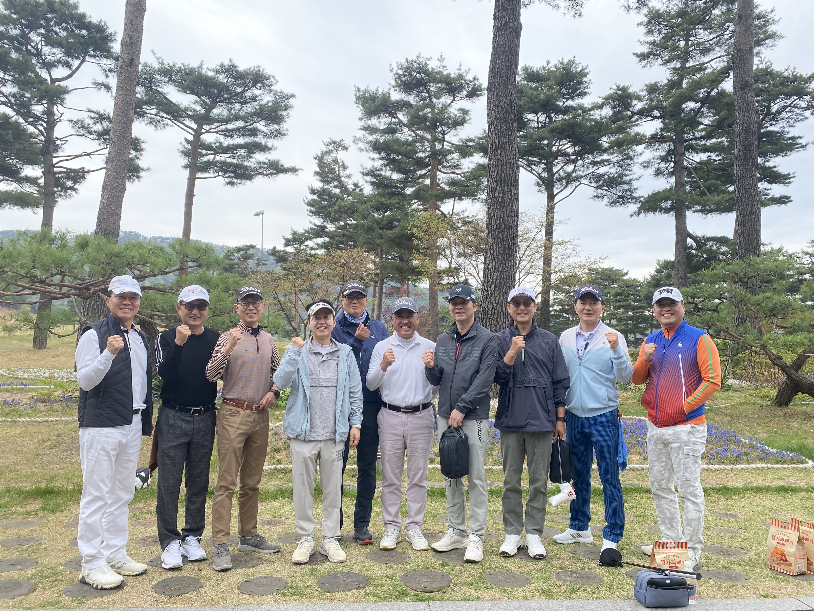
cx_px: 407
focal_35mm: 26
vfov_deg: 53.1
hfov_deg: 67.3
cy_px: 306
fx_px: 611
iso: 32
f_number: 1.8
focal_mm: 4.25
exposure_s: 1/382
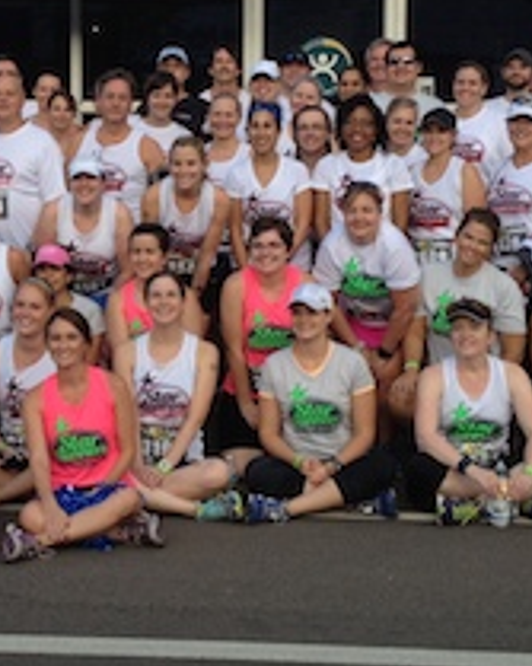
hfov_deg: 16.1
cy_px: 250
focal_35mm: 95
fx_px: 1871
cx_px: 96
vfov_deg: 20.1
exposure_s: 1/176
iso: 50
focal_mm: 4.28
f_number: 2.4
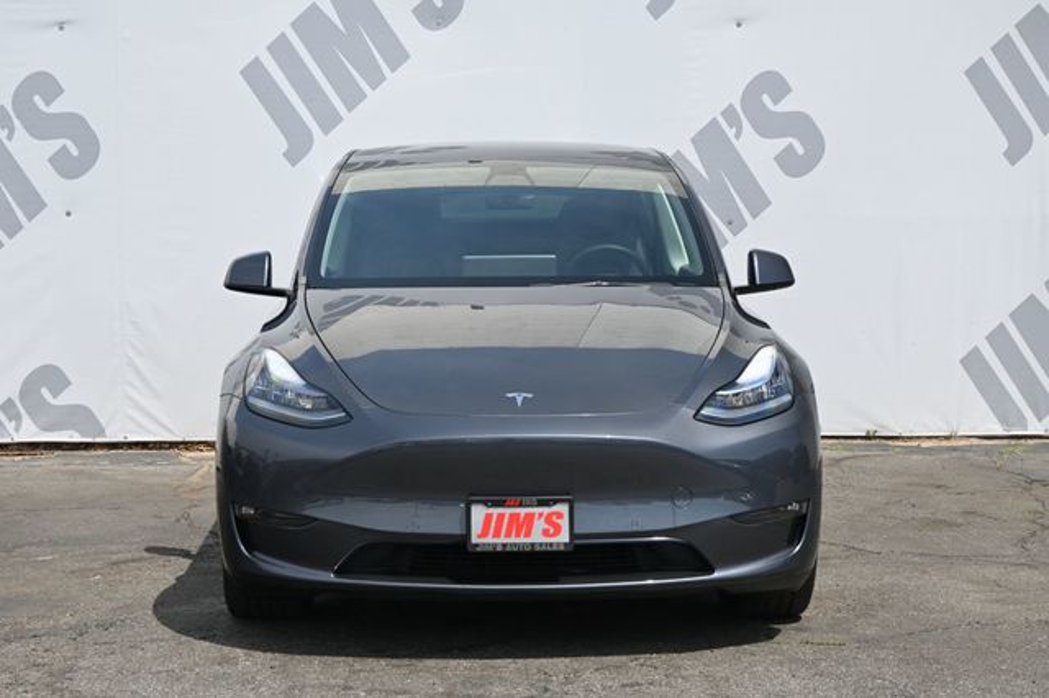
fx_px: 1922
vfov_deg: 20.6
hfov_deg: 30.5
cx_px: 524
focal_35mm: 66
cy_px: 349
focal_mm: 44
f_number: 6
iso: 125
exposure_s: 1/250
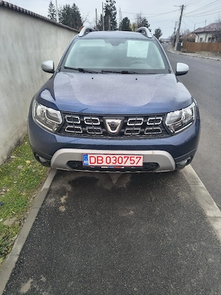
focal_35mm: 24
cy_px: 148
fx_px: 204
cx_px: 110
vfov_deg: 71.6
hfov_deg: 56.8
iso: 100
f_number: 1.8
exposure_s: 1/357
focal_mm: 5.56
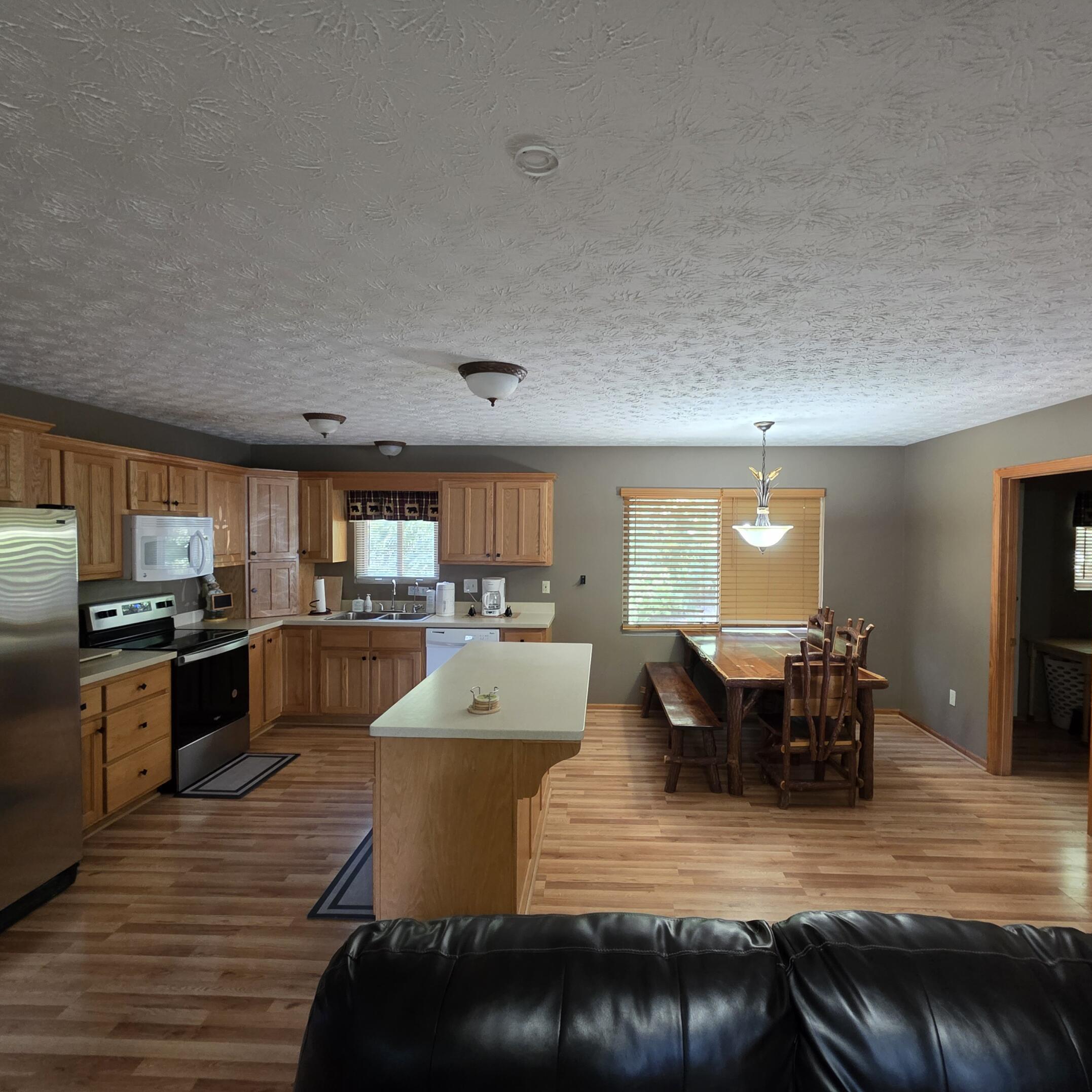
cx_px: 582
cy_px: 552
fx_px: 571
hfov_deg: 87.3
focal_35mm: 16
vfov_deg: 87.4
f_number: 1.9
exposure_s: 1/60
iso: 500
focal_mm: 2.2
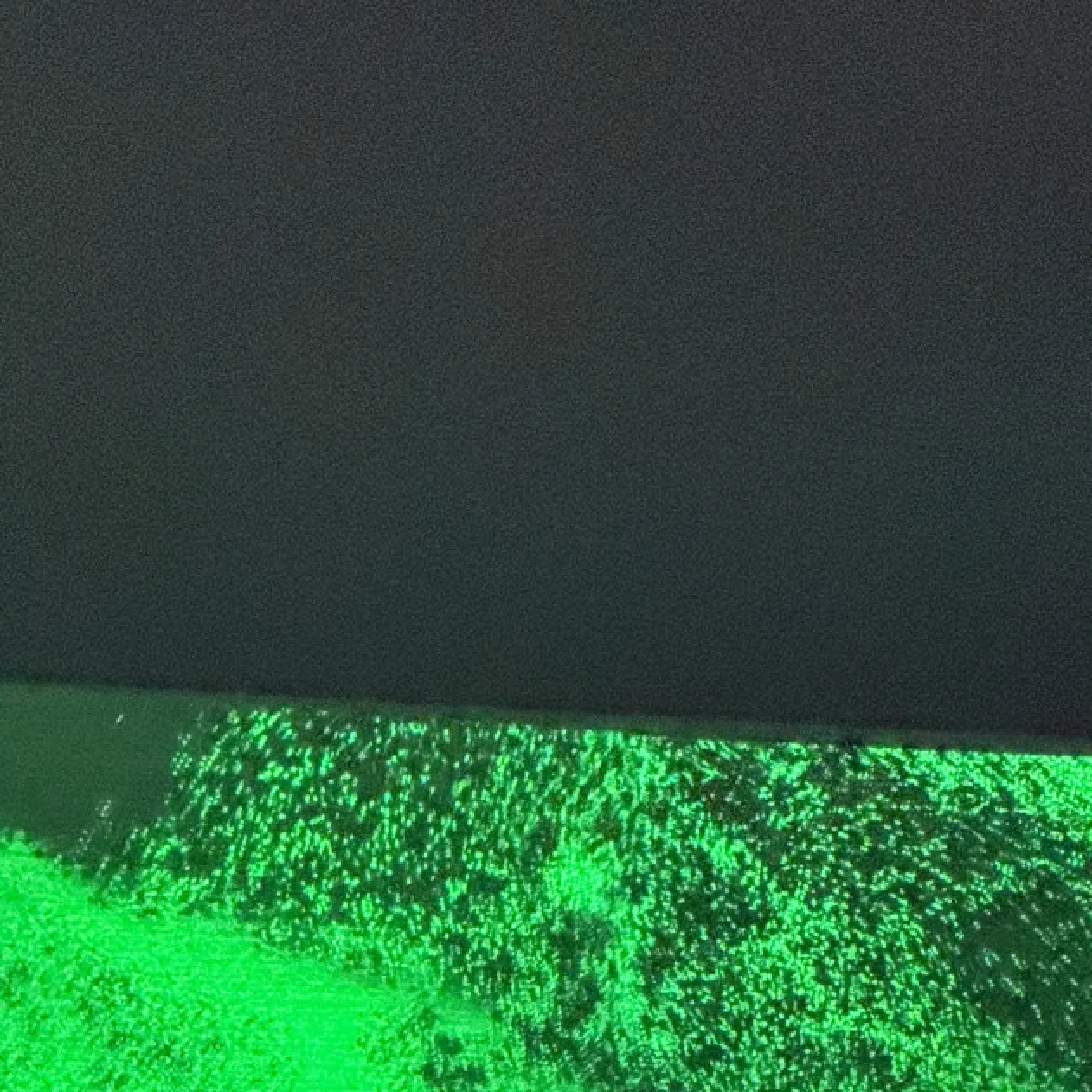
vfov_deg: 7.2
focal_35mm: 242
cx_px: 580
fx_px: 8637
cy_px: 1106
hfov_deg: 7.2
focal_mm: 15.66
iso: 3200
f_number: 2.8
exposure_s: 1/19
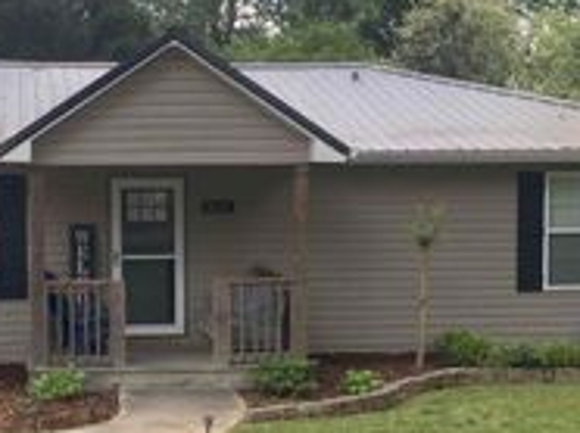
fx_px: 1171
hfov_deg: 27.5
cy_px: 257
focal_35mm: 70
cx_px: 165
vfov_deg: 20.9
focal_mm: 4.25
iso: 25
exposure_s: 1/334
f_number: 1.8
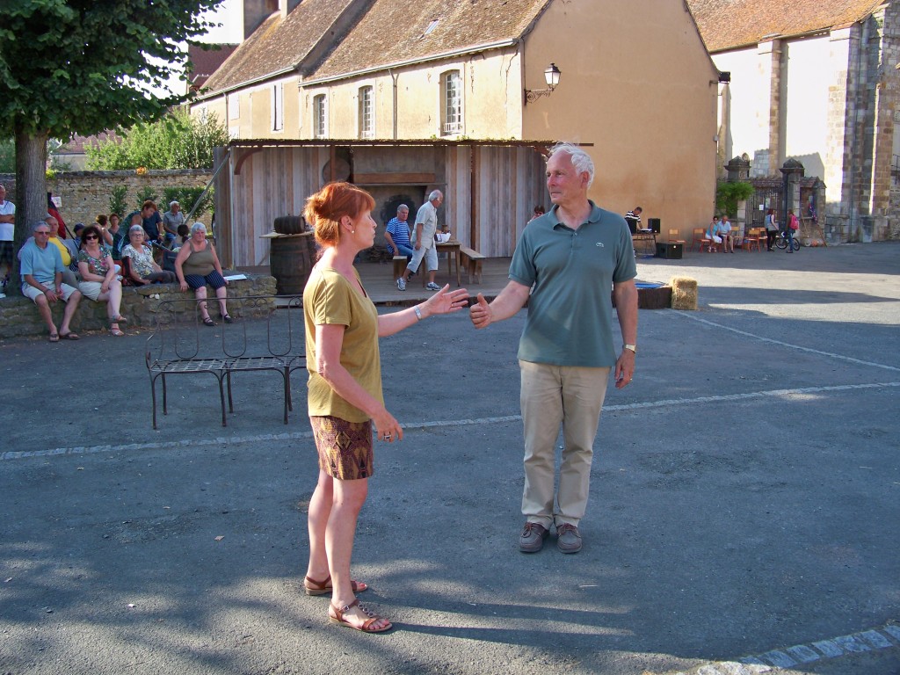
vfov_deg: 42.9
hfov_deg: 55.4
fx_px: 858
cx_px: 450
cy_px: 338
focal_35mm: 33
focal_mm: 5.85
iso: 80
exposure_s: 1/250
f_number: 2.8
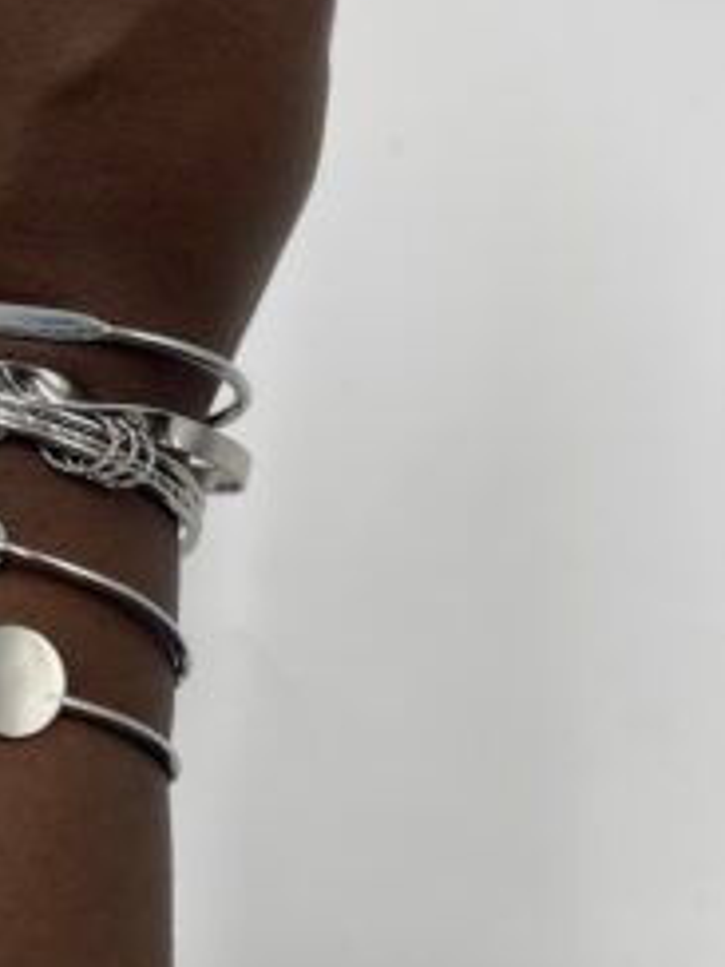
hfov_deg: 34.1
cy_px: 285
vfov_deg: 44.7
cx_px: 143
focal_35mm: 41
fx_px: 1145
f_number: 1.6
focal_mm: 5.1
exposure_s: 1/482
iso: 32
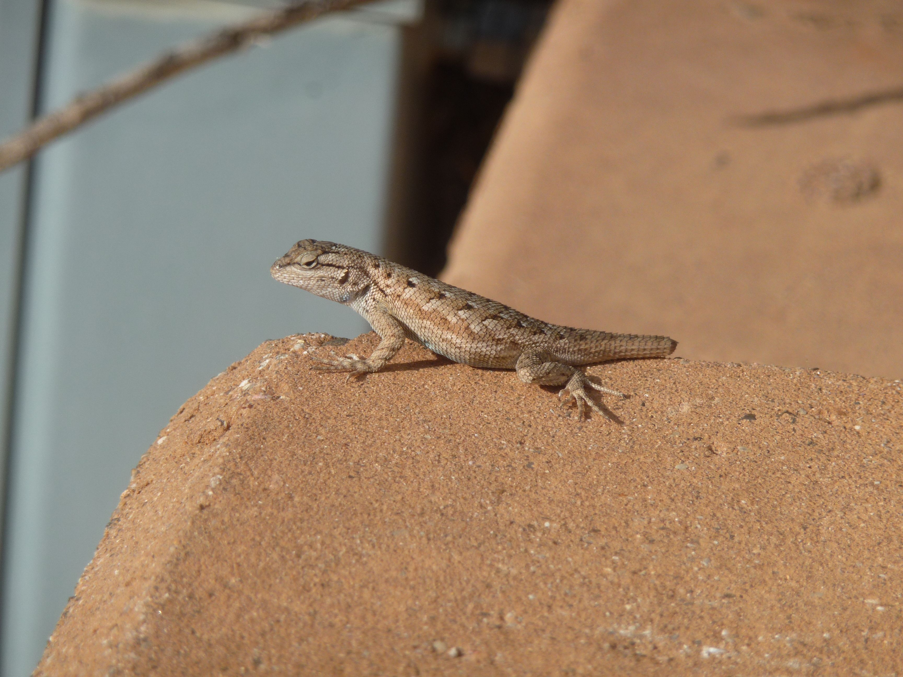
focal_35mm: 280
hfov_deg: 7.1
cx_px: 452
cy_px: 338
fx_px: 7304
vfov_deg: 5.3
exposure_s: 1/640
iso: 100
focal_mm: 47
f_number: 4.9
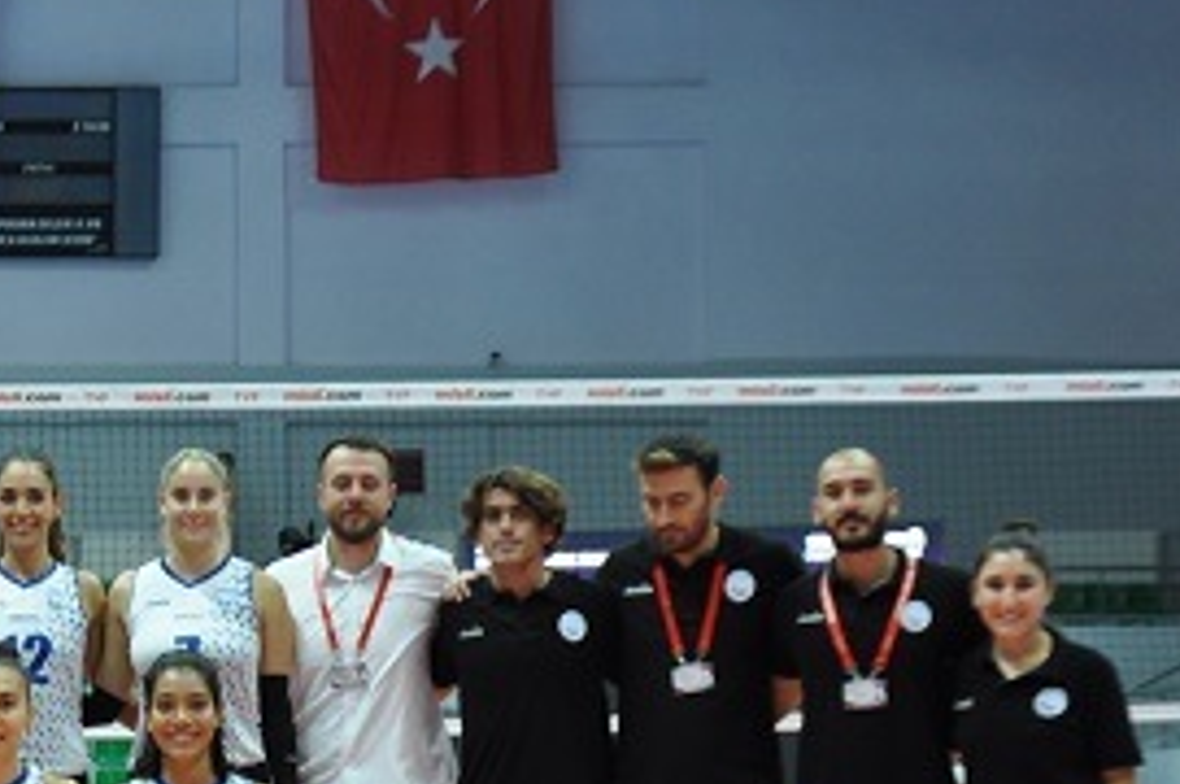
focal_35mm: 83
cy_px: 605
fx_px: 2721
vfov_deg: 16.3
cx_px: -70
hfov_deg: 23.2
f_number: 4
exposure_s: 1/60
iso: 400
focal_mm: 25
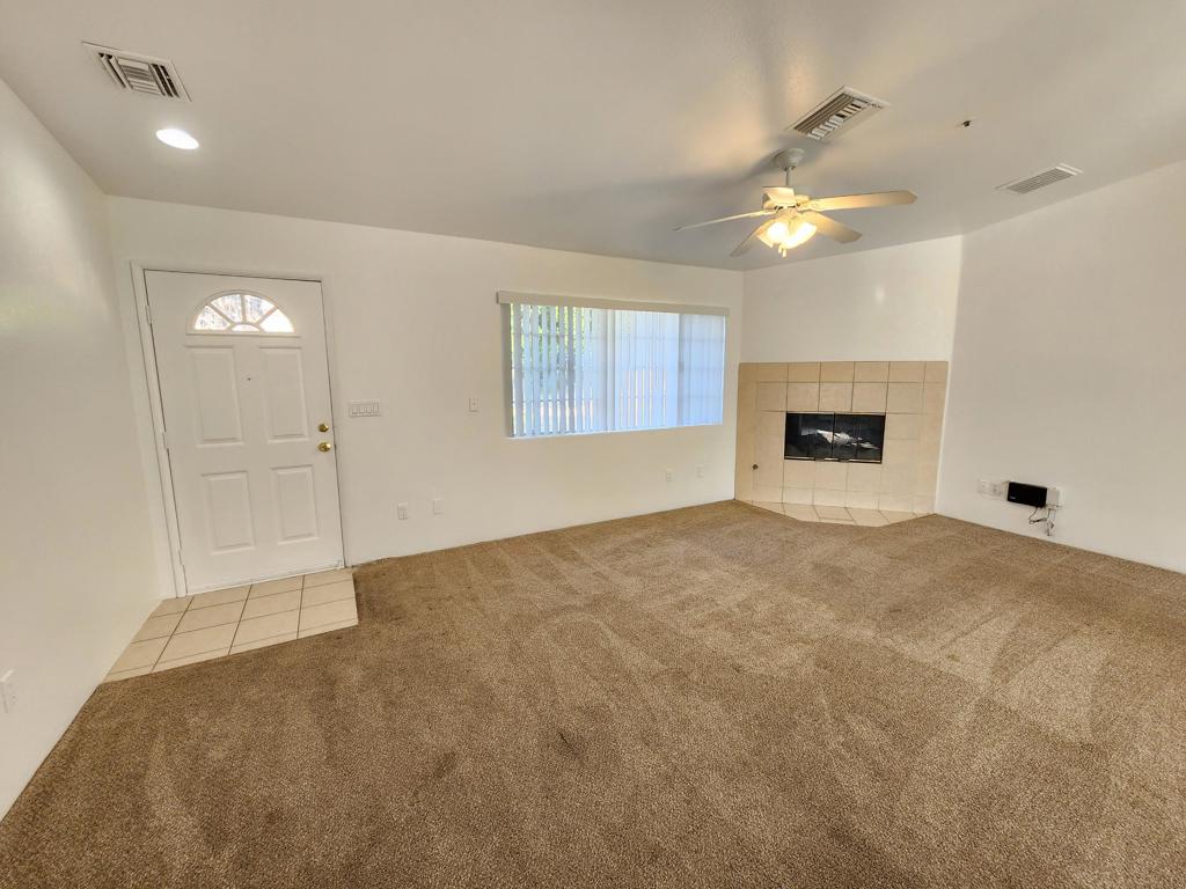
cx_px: 593
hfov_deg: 106.2
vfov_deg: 89.9
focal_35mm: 13
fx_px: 445
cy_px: 444
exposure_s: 1/60
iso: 160
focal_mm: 2.2
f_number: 2.2
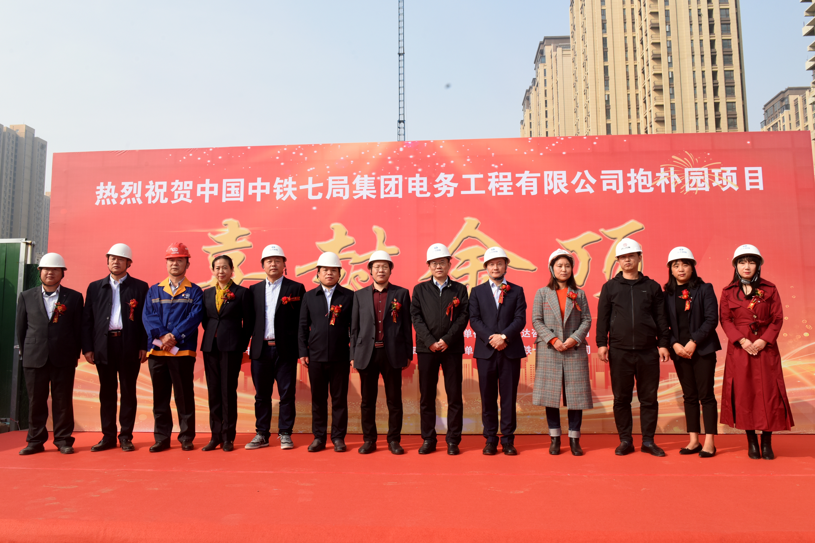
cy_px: 272
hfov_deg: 63.7
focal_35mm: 29
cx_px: 408
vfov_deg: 45.0
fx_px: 656
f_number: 13
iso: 800
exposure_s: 1/640
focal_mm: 29
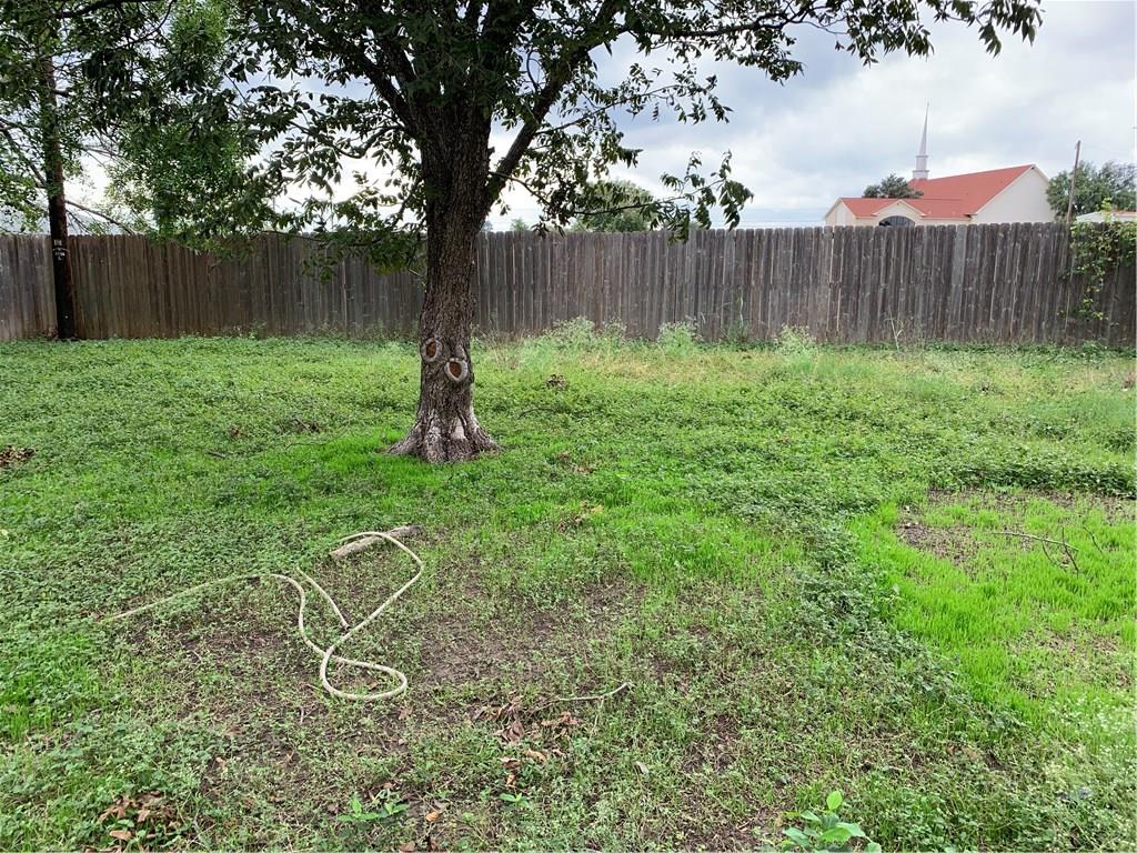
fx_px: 854
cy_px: 426
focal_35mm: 26
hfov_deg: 67.3
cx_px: 568
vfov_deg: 53.1
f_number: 1.8
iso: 25
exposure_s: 1/320
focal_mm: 4.25
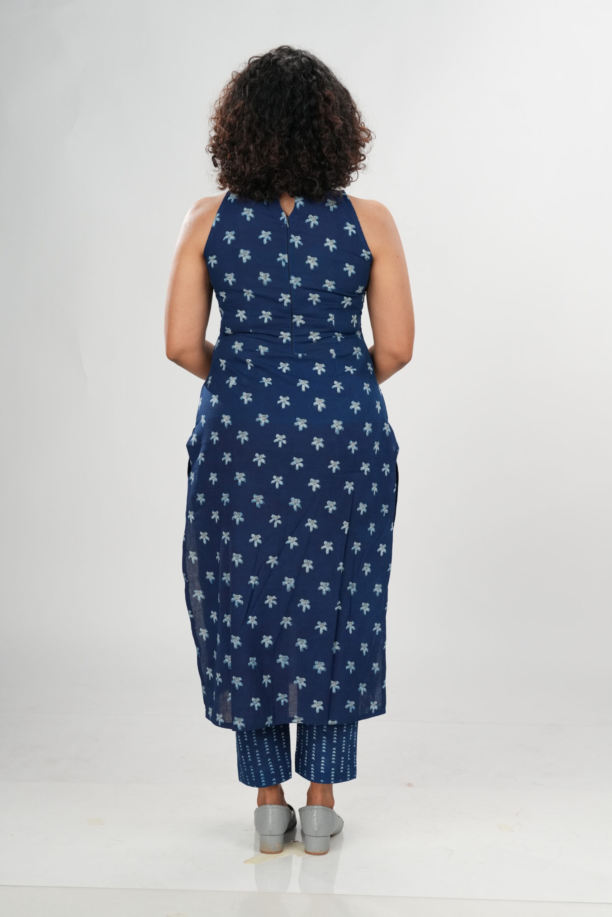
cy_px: 458
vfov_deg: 29.7
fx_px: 1734
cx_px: 306
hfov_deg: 20.0
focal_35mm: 68
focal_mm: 68
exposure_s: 1/320
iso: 1600
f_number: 4.5
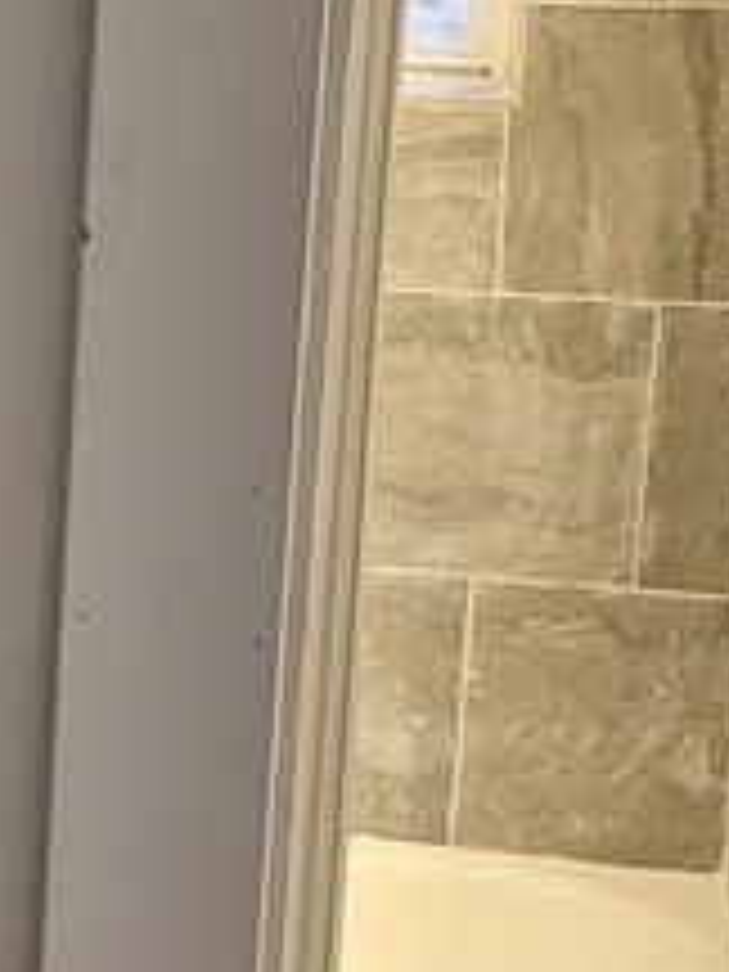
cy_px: 396
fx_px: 3370
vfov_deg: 16.4
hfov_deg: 10.7
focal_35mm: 120
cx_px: -950
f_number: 1.8
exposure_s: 1/40
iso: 640
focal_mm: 5
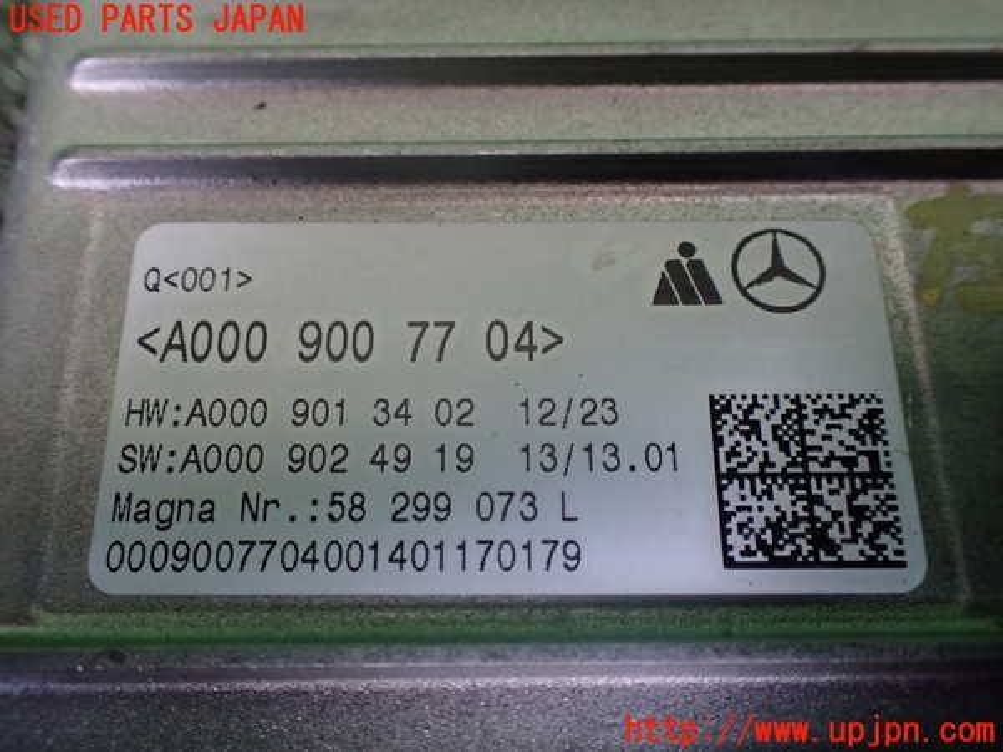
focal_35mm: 30
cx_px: 502
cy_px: 376
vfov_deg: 46.8
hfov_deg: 60.0
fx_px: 869
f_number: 2.3
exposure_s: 1/125
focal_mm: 5.4
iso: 500
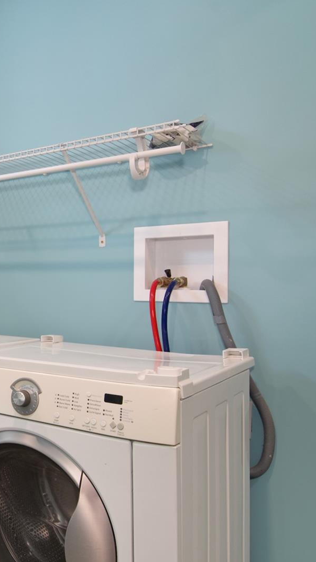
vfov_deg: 59.5
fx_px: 492
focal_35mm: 33
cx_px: -74
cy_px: 288
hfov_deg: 29.8
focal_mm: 11
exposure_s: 1/60
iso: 640
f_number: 11
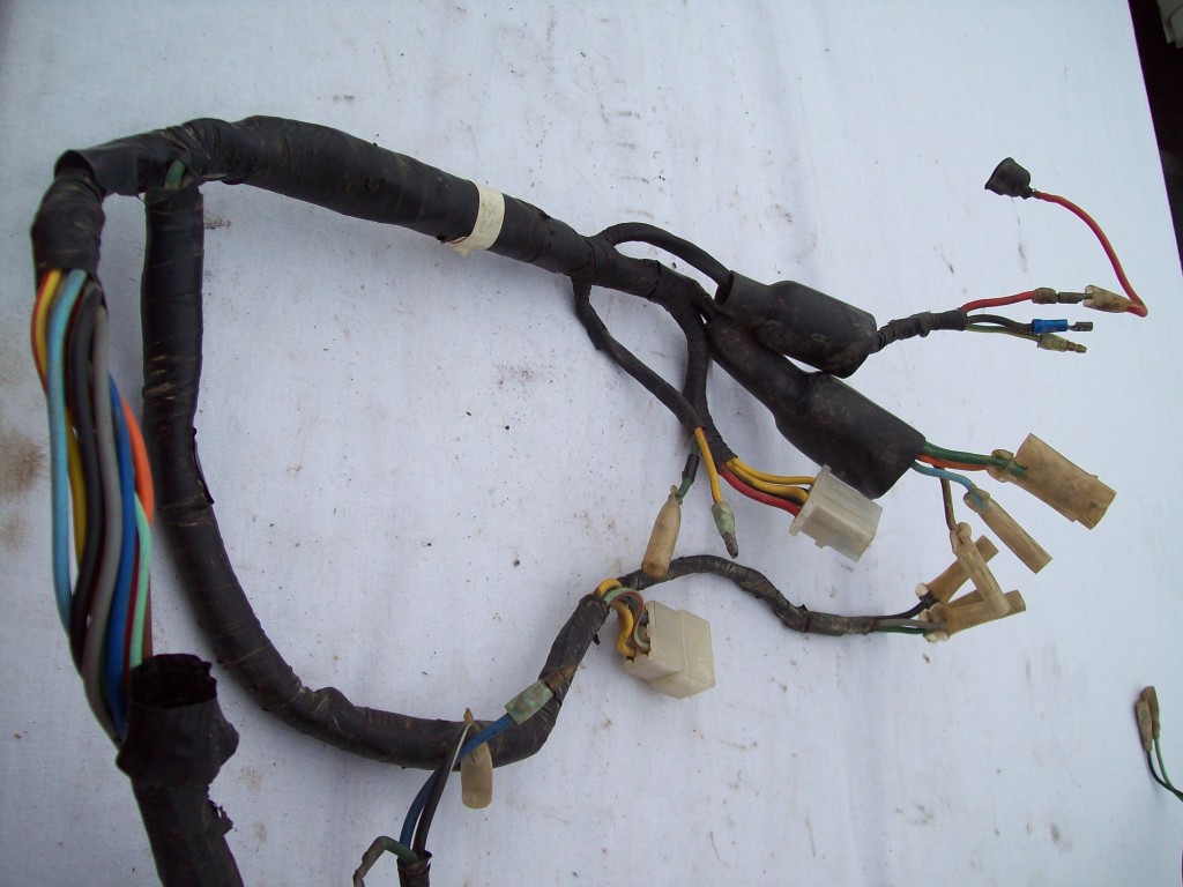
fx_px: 1230
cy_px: 444
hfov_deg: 51.4
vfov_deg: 39.7
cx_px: 592
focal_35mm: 36
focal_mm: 6
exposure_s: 1/448
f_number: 2.7
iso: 80
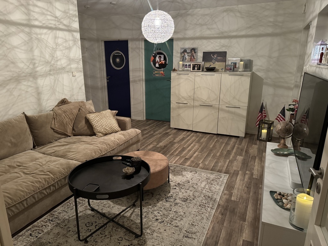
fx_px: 227
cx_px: 164
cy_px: 123
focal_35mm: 24
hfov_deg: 71.6
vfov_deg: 56.8
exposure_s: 1/33
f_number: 1.78
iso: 800
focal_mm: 6.86
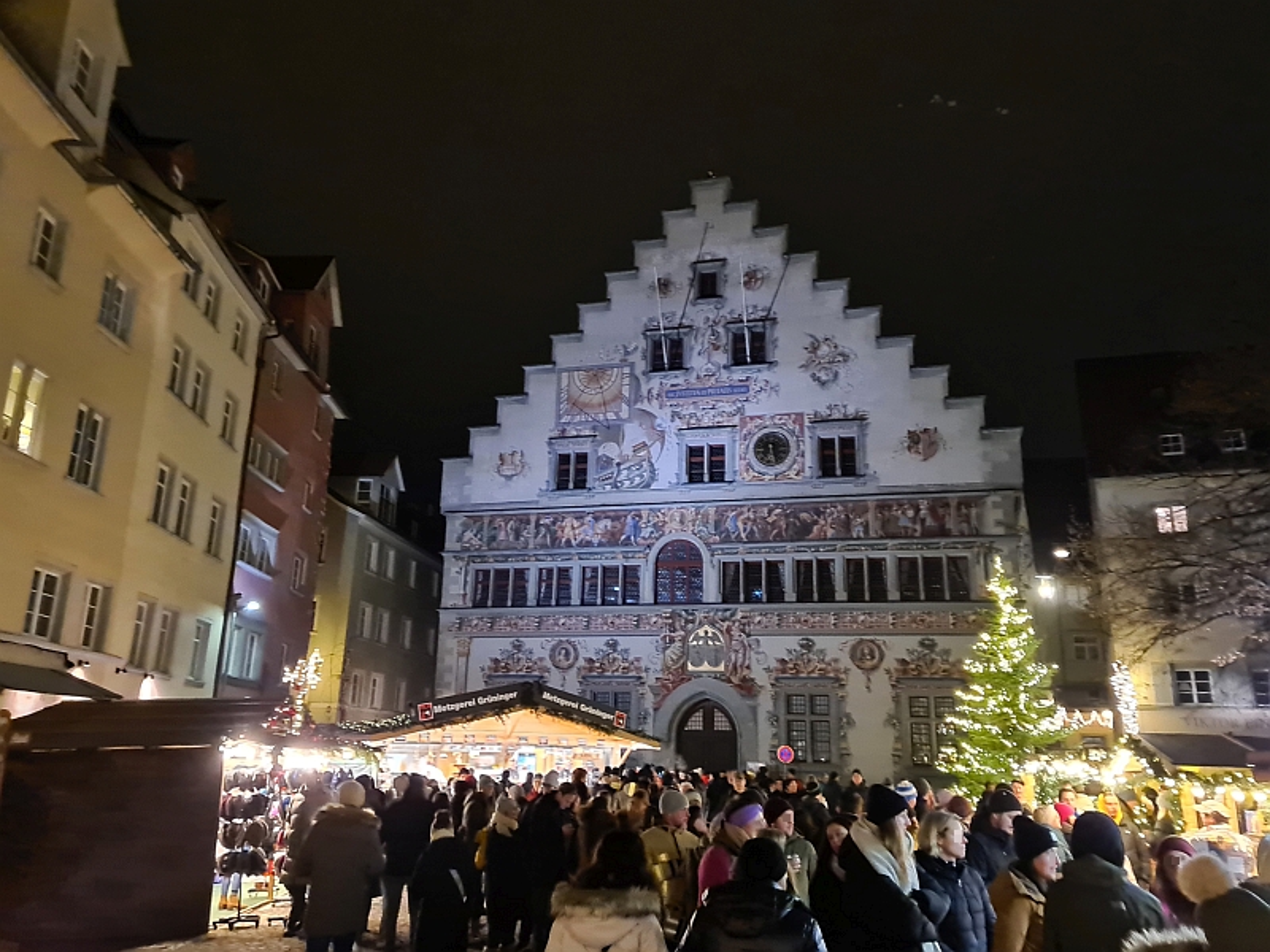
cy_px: 476
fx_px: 954
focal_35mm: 26
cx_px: 635
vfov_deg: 53.1
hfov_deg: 67.3
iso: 1000
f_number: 1.8
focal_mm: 5.4
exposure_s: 1/25
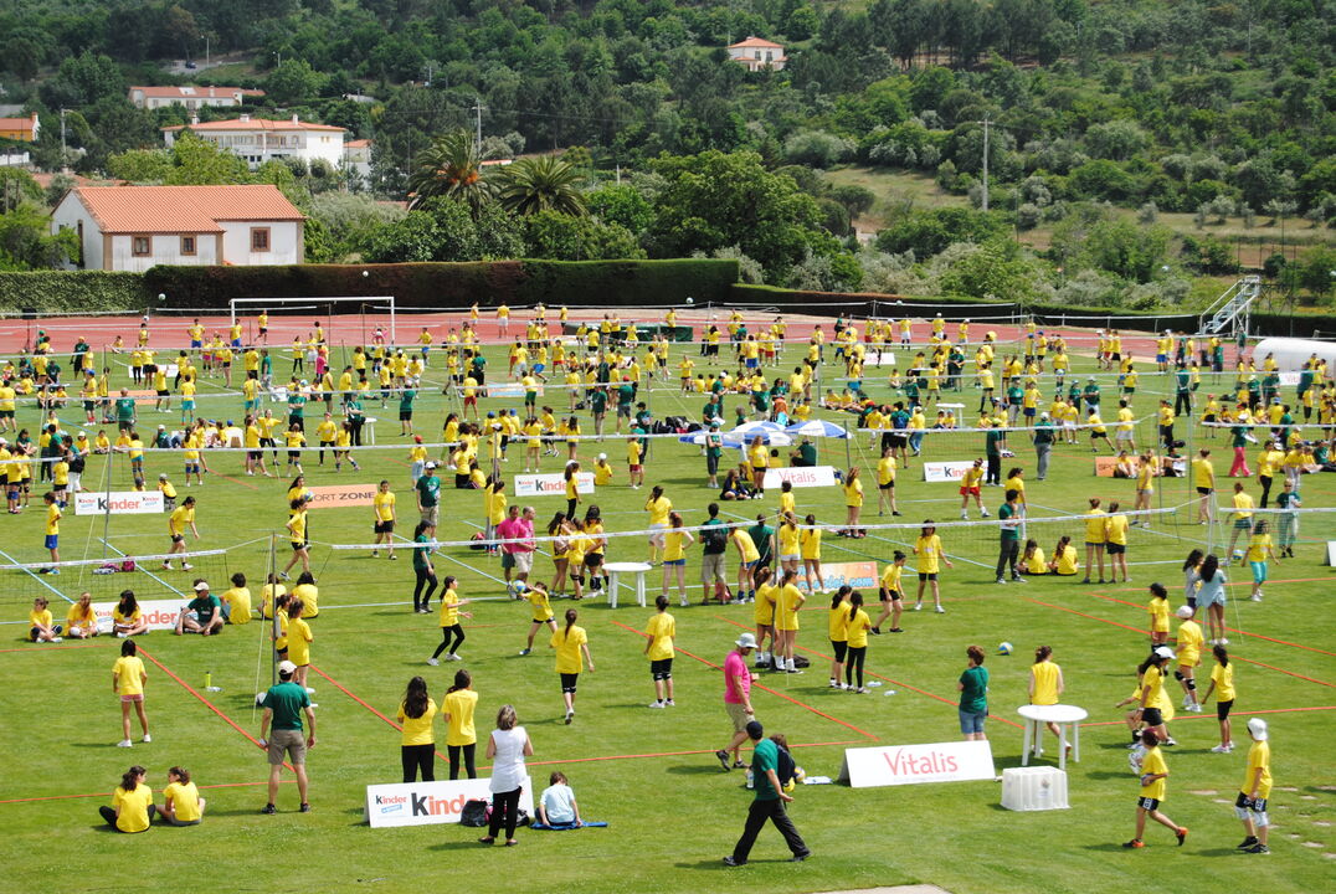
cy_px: 447
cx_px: 668
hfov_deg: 24.6
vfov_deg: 16.6
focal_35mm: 82
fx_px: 3065
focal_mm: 55
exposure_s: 1/250
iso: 100
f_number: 8
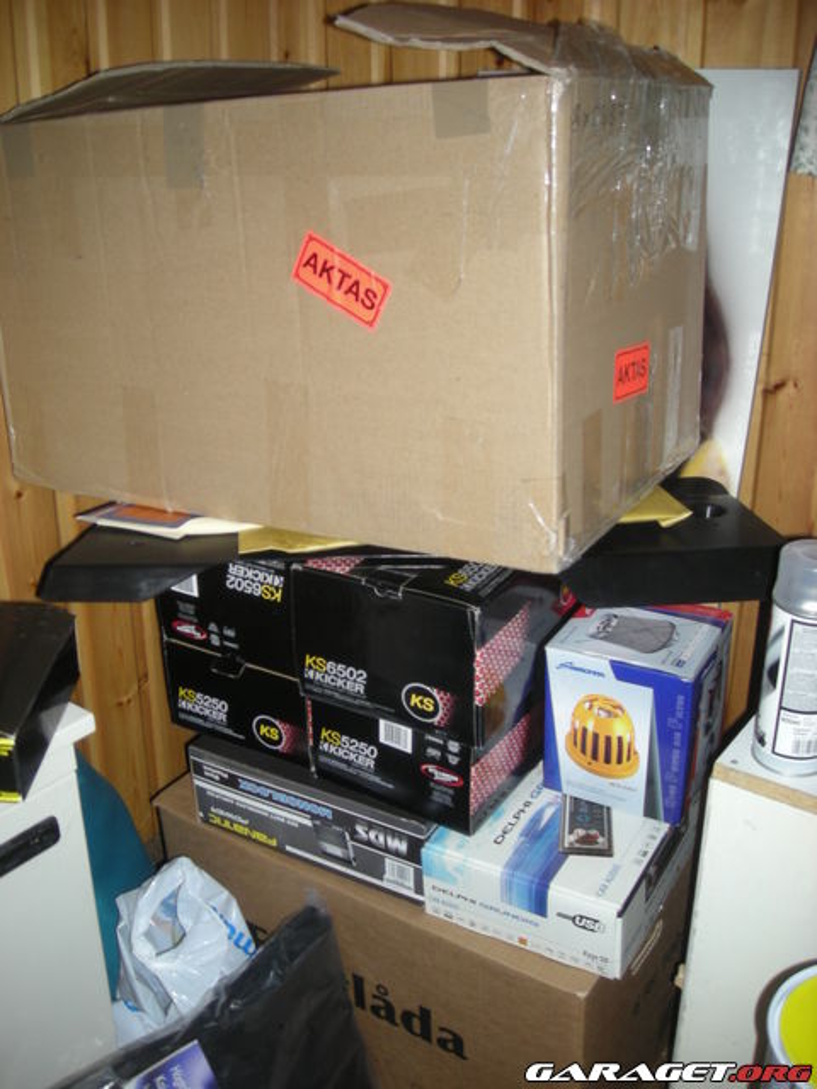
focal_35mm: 35
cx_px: 408
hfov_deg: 40.7
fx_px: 1101
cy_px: 544
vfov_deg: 52.6
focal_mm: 5.7
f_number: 2.8
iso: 64
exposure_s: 1/60
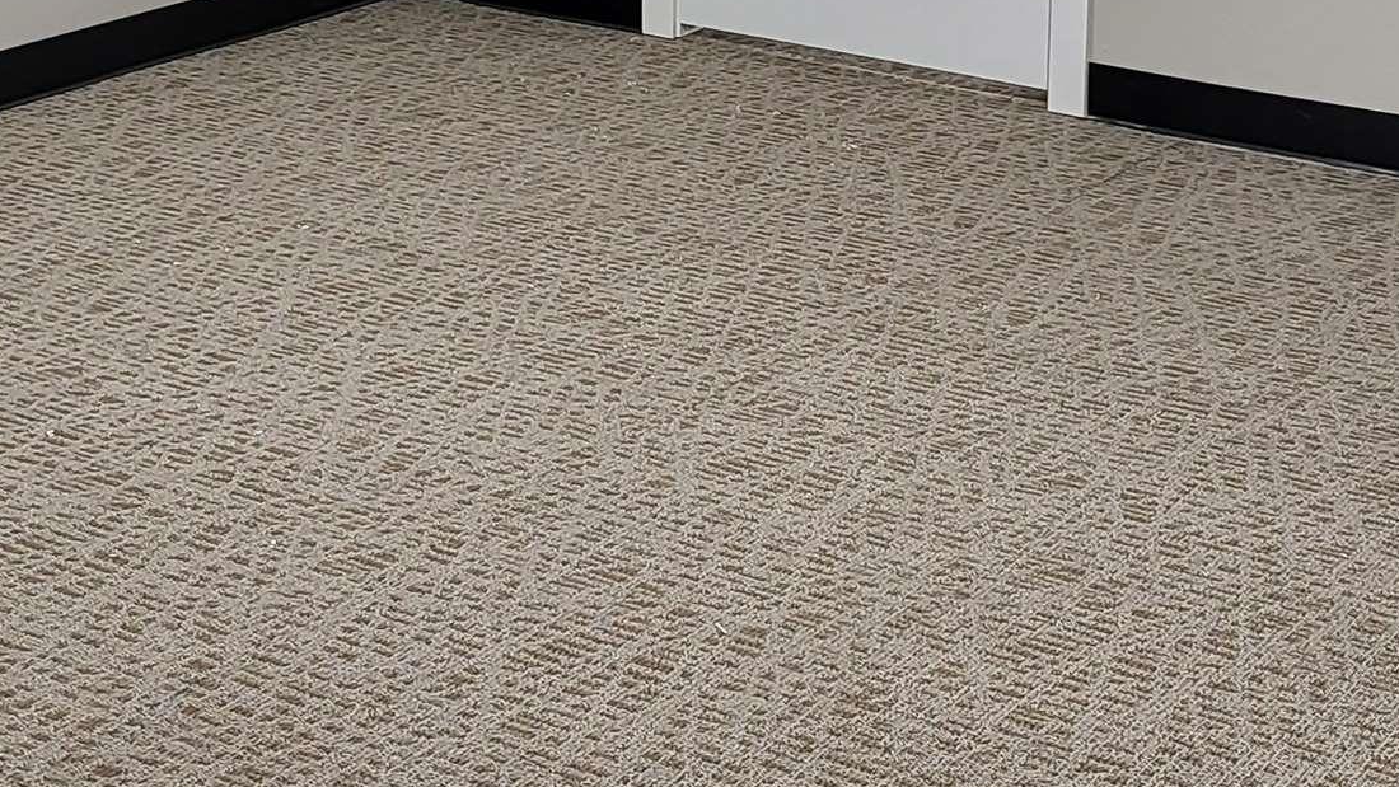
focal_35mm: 73
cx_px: 805
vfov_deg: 16.0
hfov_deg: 28.9
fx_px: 2708
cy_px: -98
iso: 125
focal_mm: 5
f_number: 1.8
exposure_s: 1/100
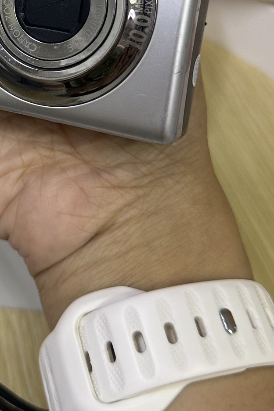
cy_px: 46
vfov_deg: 30.1
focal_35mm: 64
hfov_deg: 20.4
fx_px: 731
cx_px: -17
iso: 125
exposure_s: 1/50
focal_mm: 6.86
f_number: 1.78
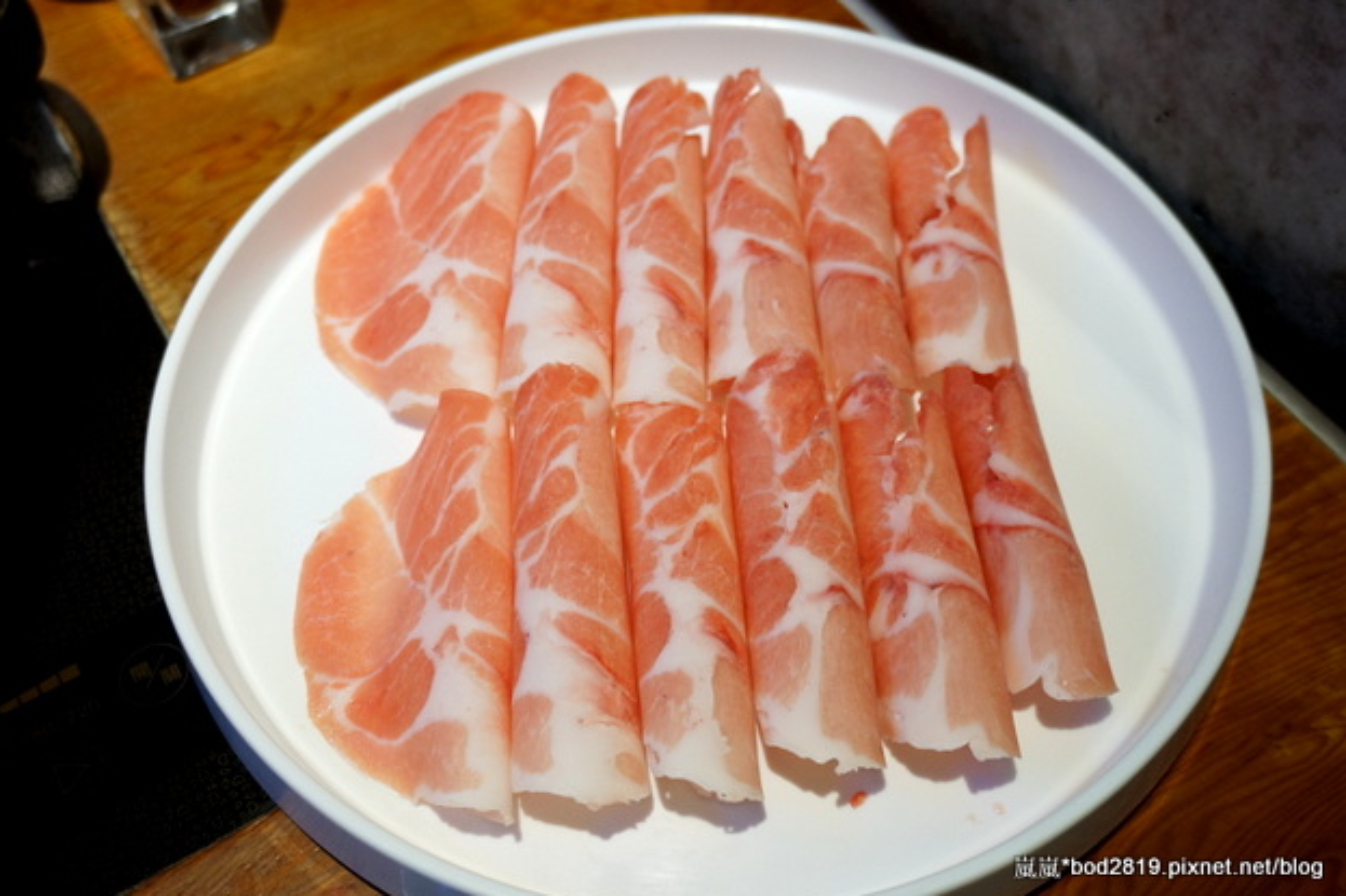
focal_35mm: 39
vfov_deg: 34.6
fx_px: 1440
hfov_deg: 50.1
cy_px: 449
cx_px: 668
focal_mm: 25
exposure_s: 1/60
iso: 800
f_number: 4.5
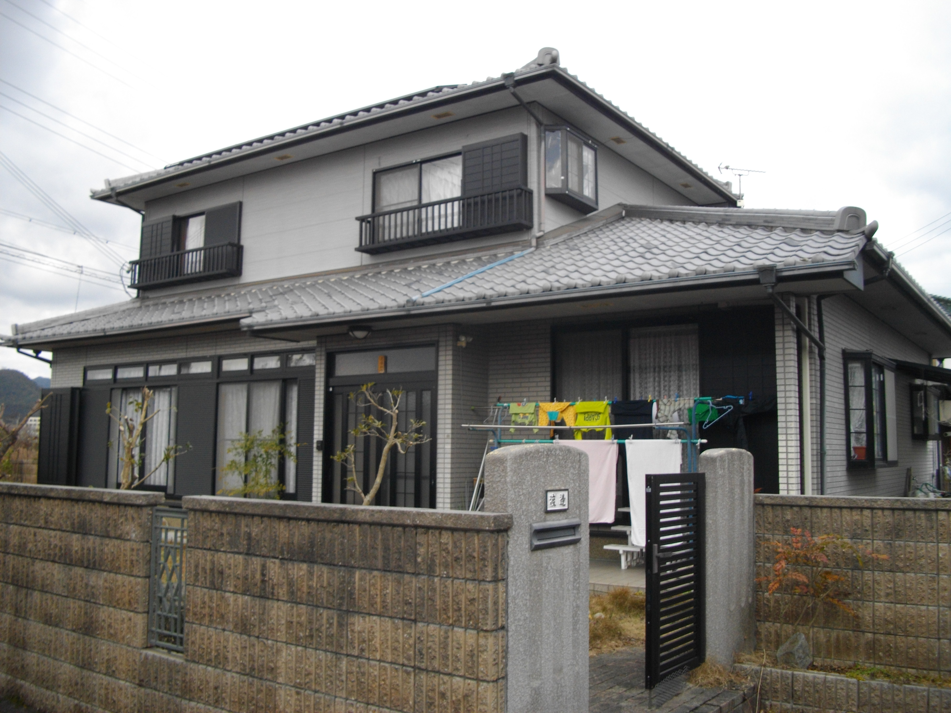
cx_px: 476
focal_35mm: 31
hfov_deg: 58.4
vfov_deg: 45.4
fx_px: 852
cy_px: 356
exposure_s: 1/60
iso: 100
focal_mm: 5.7
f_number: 8.8
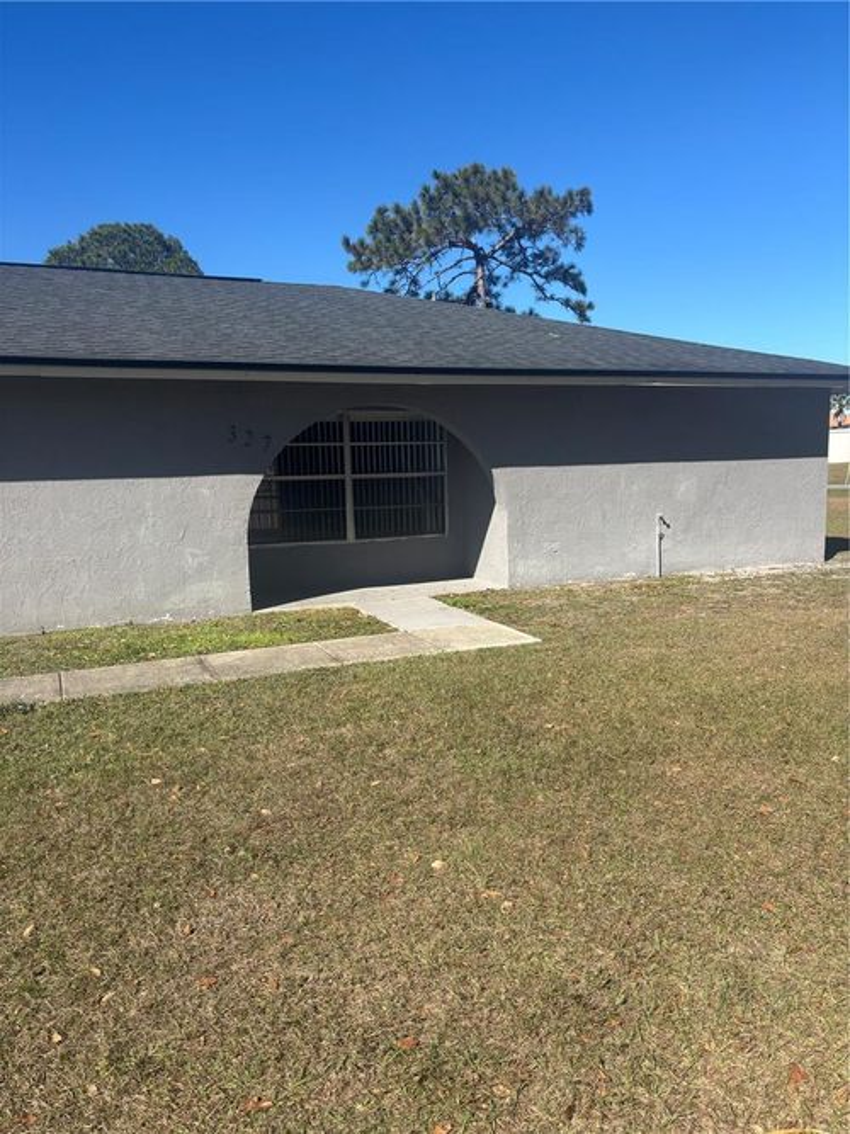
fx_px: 852
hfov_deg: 53.0
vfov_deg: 67.3
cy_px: 567
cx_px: 425
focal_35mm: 26
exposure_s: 1/2639
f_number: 1.6
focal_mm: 5.96
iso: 50
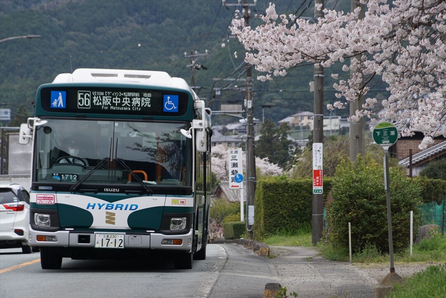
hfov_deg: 10.2
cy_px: 149
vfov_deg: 6.8
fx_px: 2510
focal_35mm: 202
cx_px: 223
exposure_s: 1/100
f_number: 9
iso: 100
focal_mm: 135
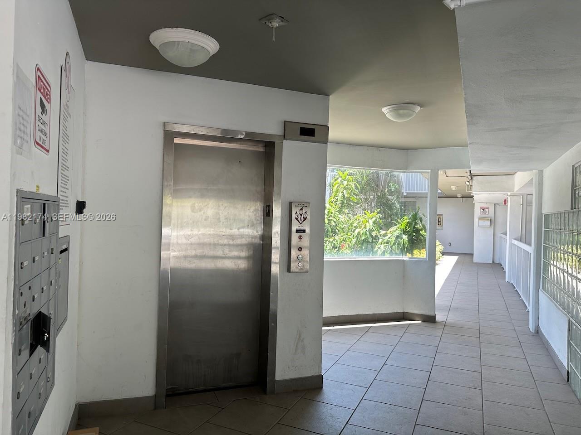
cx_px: 290
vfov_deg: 56.8
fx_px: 403
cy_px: 218
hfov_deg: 71.6
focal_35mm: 24
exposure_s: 1/426
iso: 80
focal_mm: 6.86
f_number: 1.78
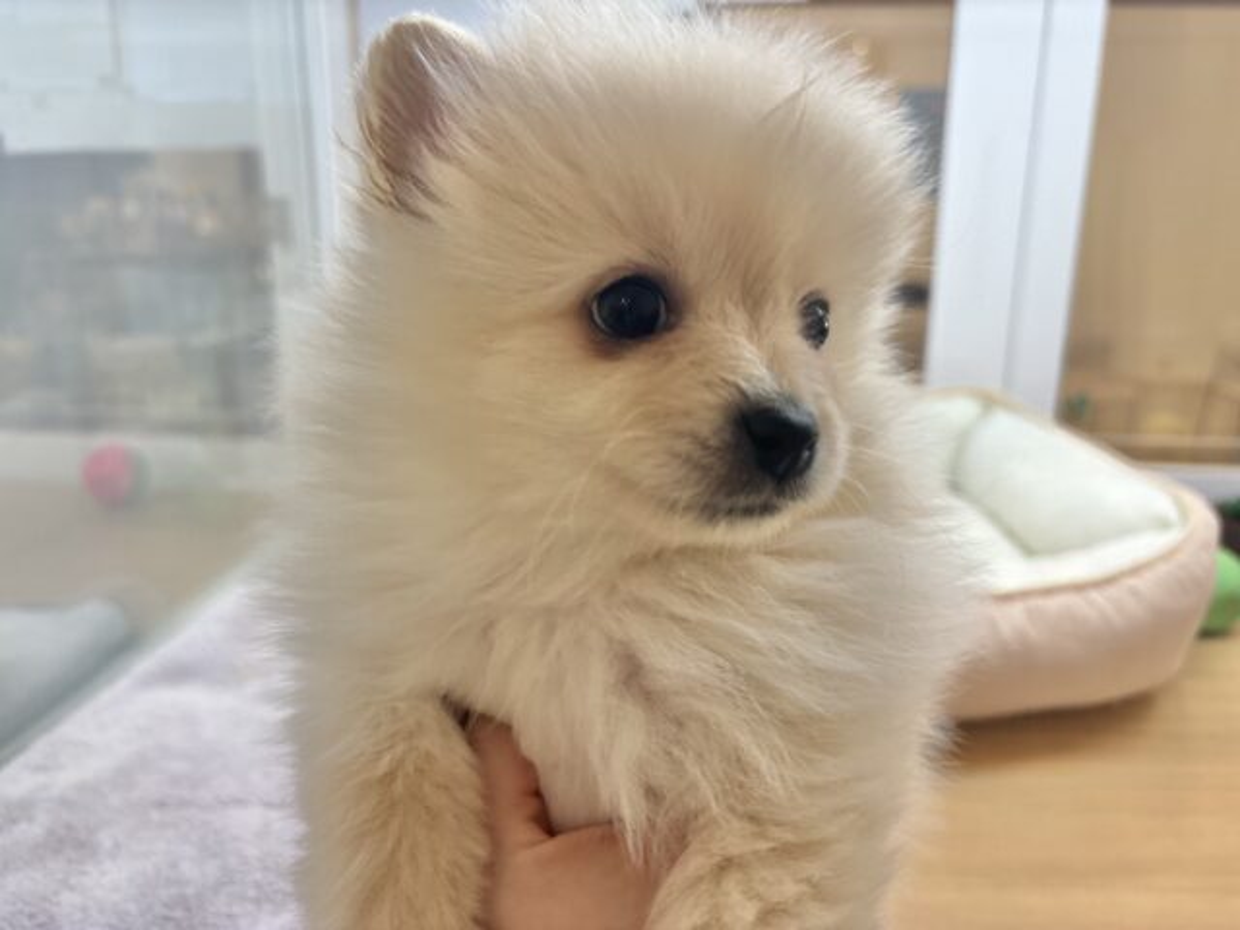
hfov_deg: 67.3
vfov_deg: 53.1
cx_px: 620
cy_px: 465
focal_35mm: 26
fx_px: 931
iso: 64
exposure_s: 1/100
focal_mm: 5.96
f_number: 1.6
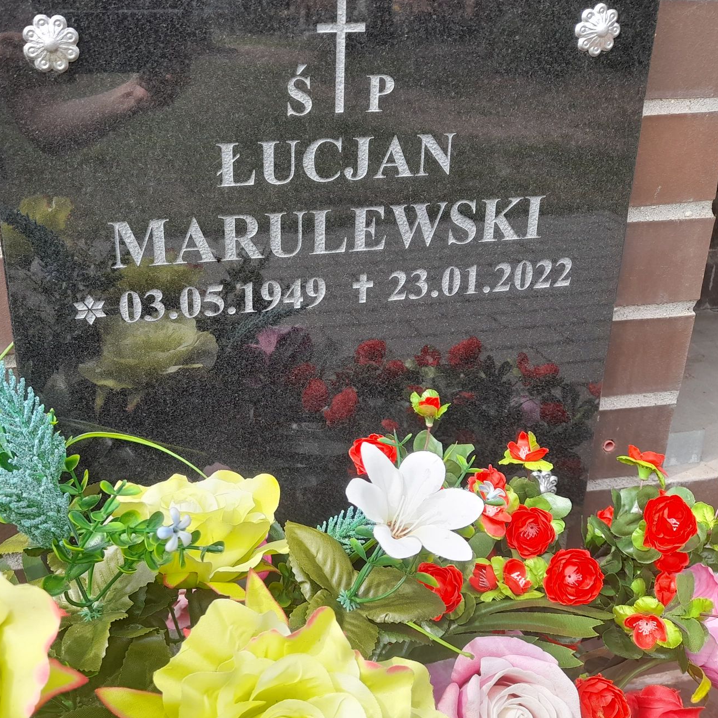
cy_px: 332
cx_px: 267
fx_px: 798
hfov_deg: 48.0
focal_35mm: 34
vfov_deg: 48.4
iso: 20
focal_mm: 4.6
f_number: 2
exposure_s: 1/125
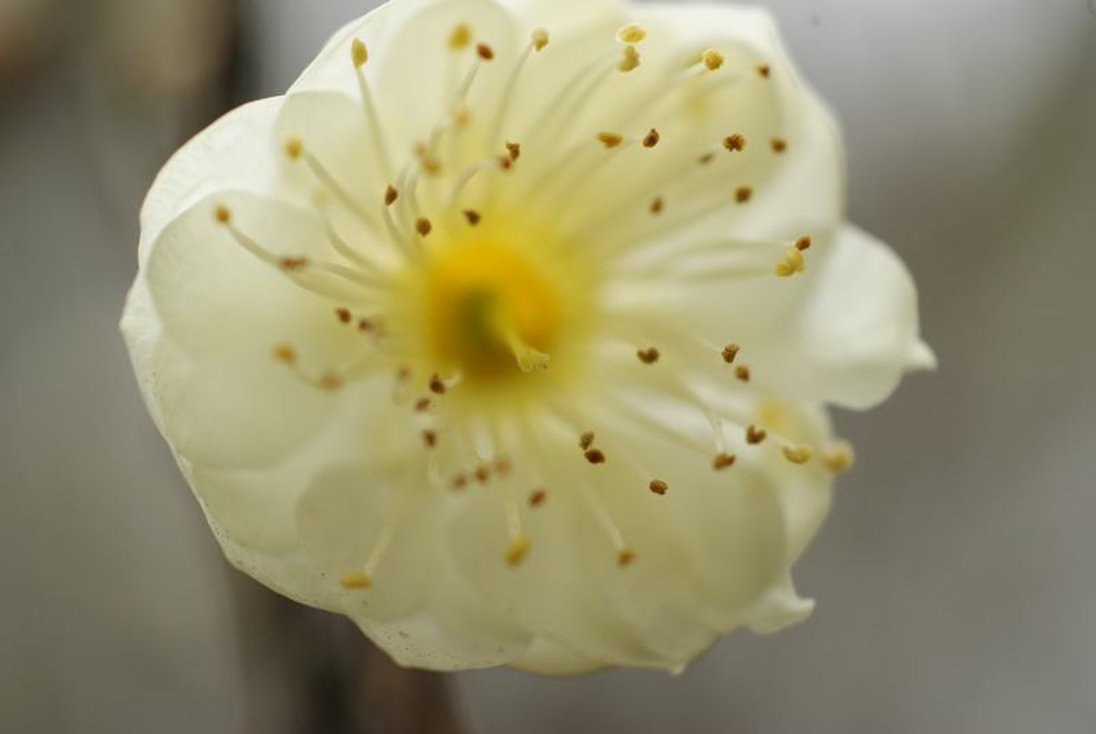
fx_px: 2287
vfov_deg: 18.2
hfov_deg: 27.0
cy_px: 367
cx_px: 548
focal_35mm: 75
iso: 200
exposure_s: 1/80
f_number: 2.8
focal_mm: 50
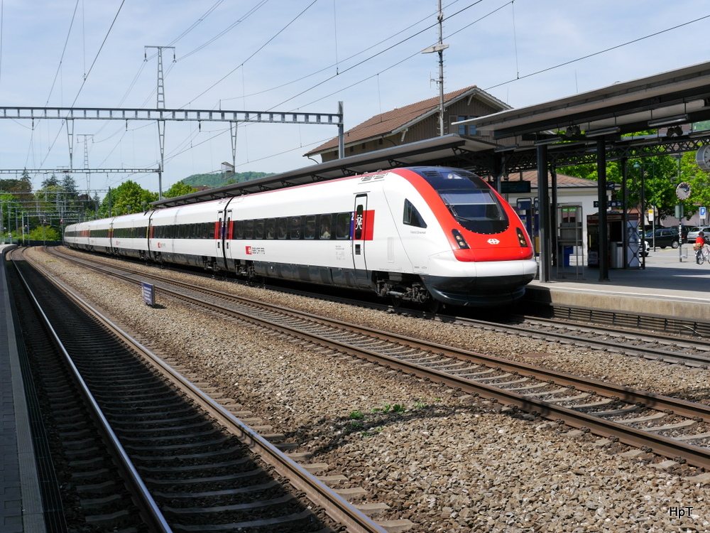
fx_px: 1067
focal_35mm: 52
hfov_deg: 36.8
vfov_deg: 28.0
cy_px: 266
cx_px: 355
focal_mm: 26
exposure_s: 1/320
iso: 160
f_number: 9
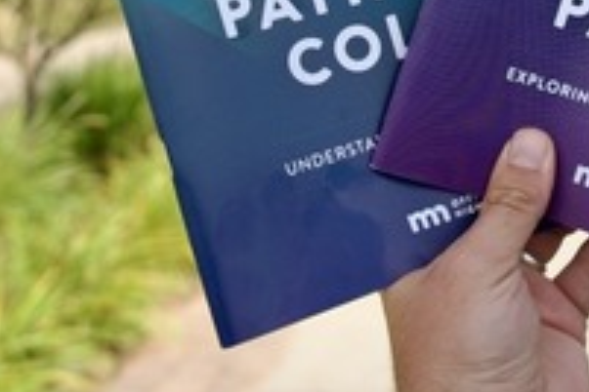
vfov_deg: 17.2
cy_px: -102
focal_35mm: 75
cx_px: 637
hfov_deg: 25.2
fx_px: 1227
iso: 200
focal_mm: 28
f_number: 5
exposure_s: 1/1600
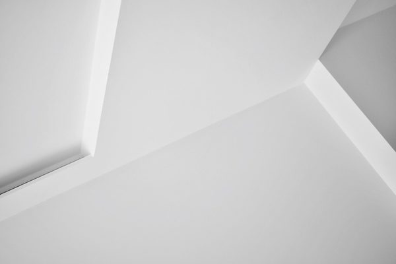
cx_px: 198
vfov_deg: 25.8
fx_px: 577
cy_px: 132
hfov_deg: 37.9
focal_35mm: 52
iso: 200
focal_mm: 35
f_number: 4.5
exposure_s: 1/100
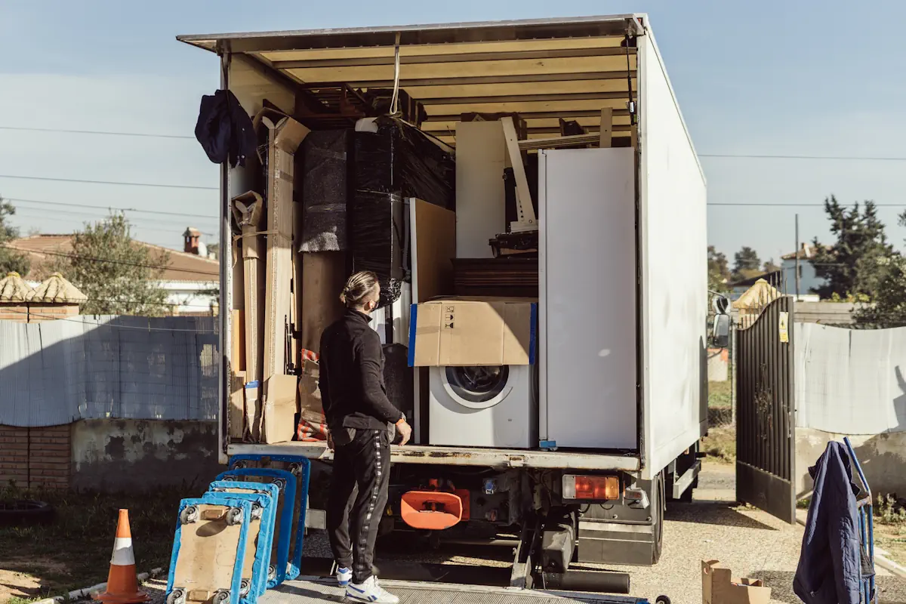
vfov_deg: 25.8
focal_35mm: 52
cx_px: 453
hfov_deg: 37.9
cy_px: 302
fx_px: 1321
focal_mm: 35
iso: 100
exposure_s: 1/4000
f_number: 1.8
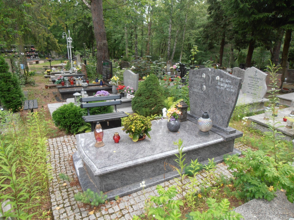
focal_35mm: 24
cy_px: 110
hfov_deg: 71.6
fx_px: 204
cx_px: 147
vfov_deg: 56.8
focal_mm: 4.2
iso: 80
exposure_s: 1/50
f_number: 3
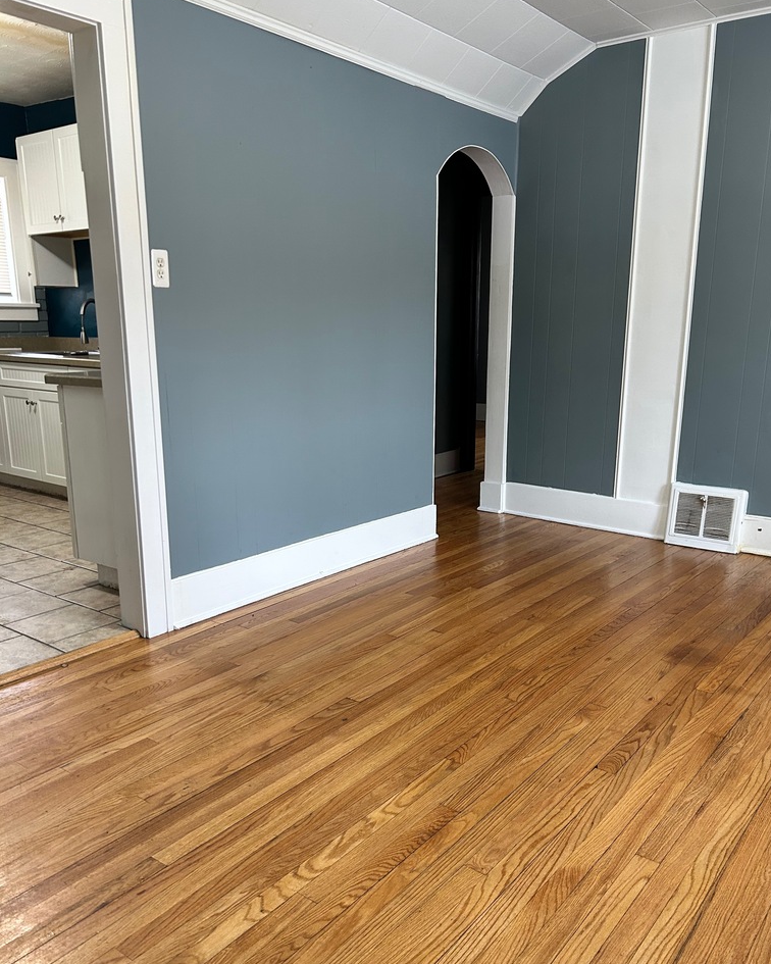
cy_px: 521
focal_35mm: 29
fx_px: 827
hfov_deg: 49.9
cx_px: 412
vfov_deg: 60.4
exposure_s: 1/60
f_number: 1.5
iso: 160
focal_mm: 5.7
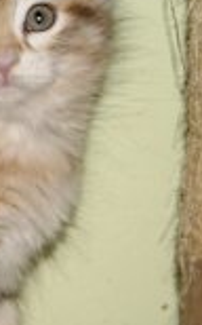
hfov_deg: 7.9
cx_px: -166
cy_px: 184
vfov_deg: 13.2
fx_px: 1403
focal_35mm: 159
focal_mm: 40
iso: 400
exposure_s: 1/60
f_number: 5.6
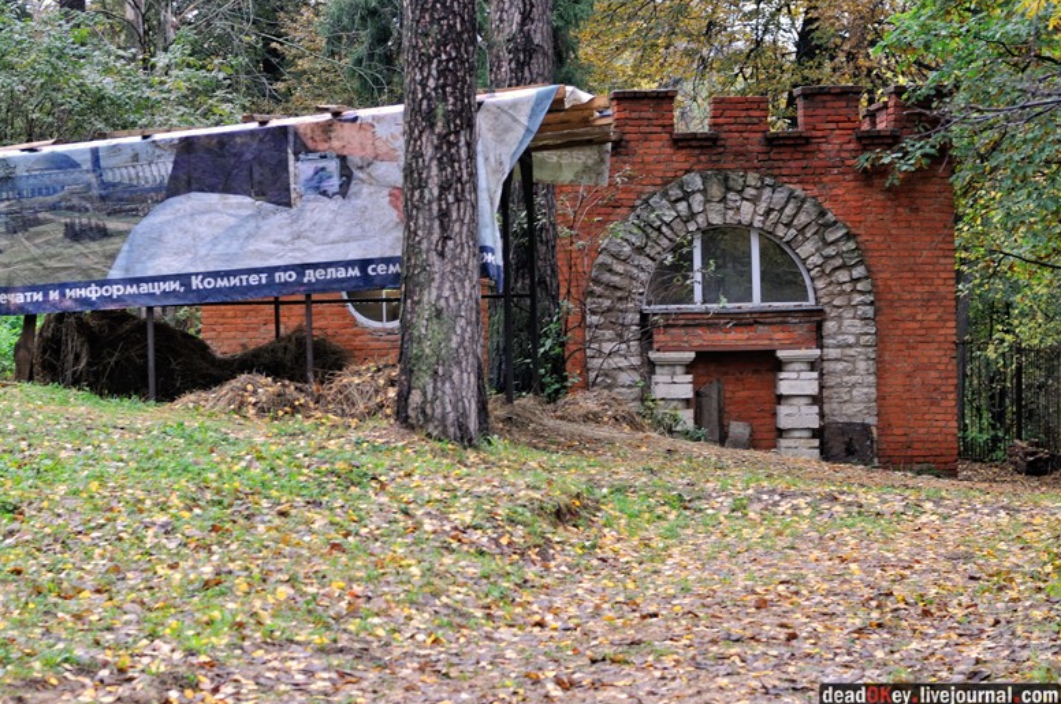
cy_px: 319
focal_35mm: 87
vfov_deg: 15.7
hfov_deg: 23.4
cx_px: 453
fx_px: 2560
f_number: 3.2
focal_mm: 50
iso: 320
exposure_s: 1/125
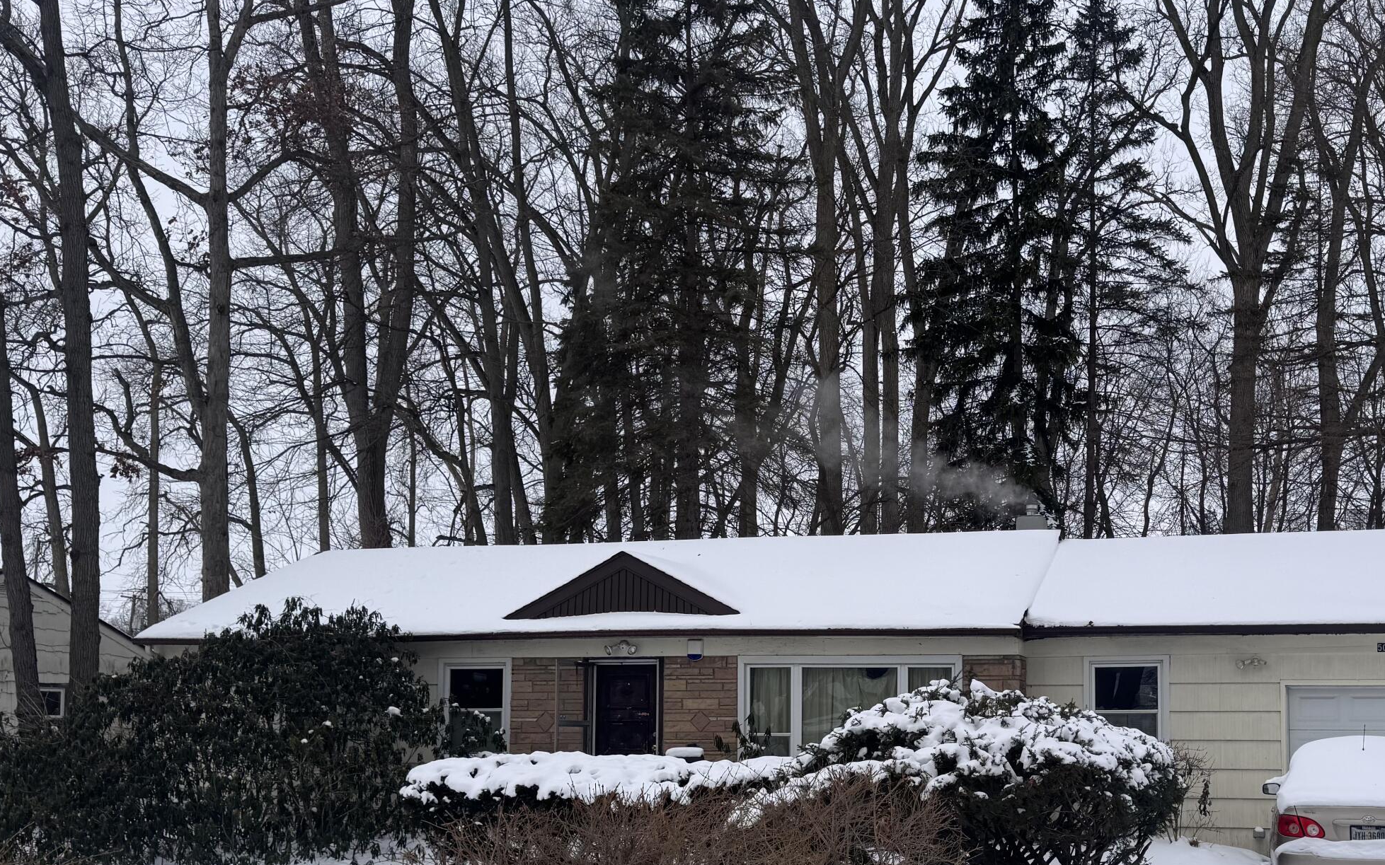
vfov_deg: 32.1
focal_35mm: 39
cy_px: 651
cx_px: 876
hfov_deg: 49.8
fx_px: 1472
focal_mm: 6.76
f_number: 1.78
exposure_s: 1/2174
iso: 80
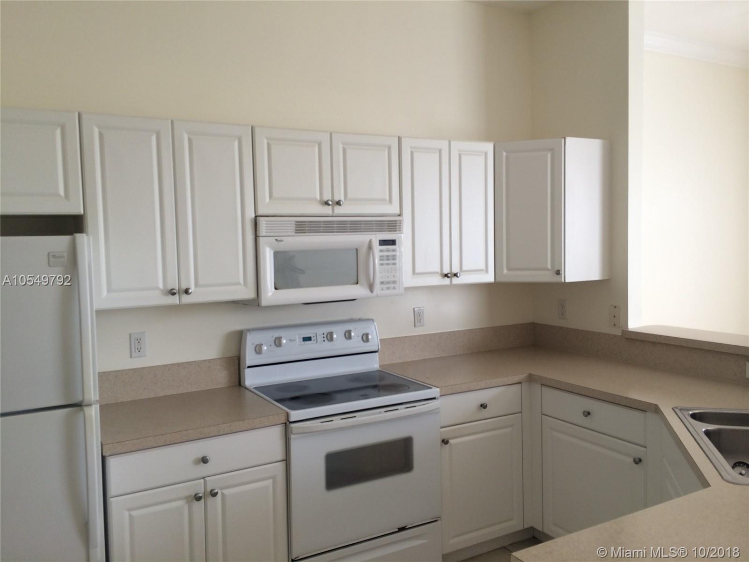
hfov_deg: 60.0
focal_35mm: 30
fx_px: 649
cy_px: 281
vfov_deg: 46.8
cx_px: 374
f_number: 2.2
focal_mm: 4.12
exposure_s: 1/60
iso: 40
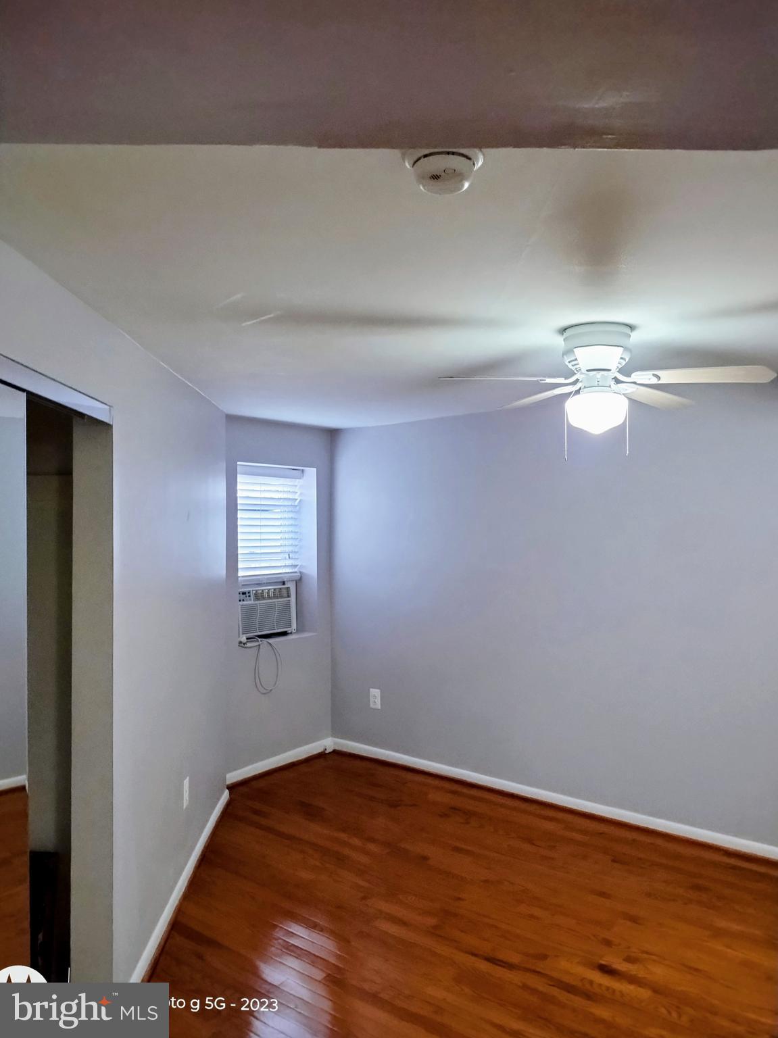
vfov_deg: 69.4
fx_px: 750
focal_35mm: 25
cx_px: 389
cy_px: 519
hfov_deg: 54.9
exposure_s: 1/30
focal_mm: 4.71
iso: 179
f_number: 1.7
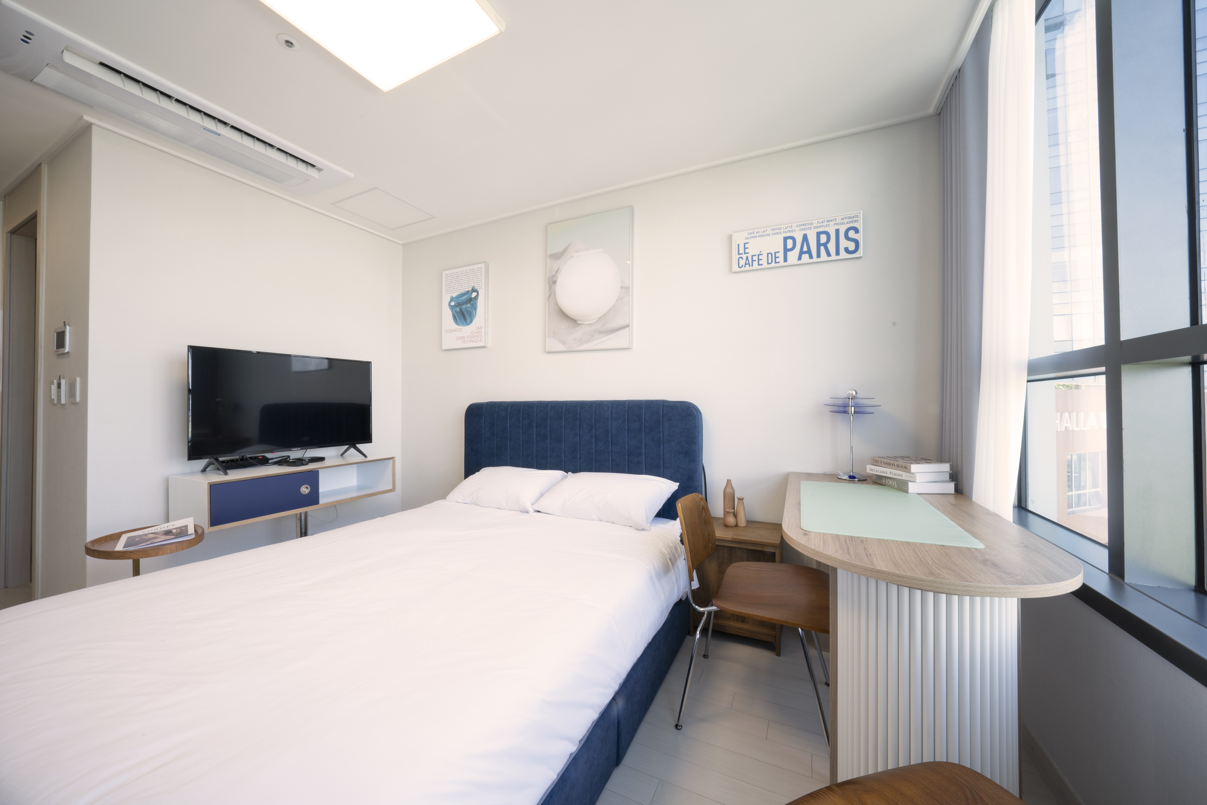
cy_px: 402
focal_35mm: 12
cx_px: 604
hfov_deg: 112.6
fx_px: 402
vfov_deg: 90.0
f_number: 22
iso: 100
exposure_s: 1.3
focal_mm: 12
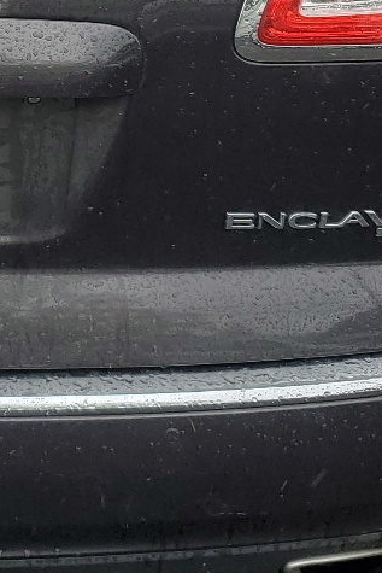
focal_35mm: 91
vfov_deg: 21.6
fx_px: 1447
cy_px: 12
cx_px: -133
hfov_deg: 14.3
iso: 50
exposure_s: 1/500
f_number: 1.5
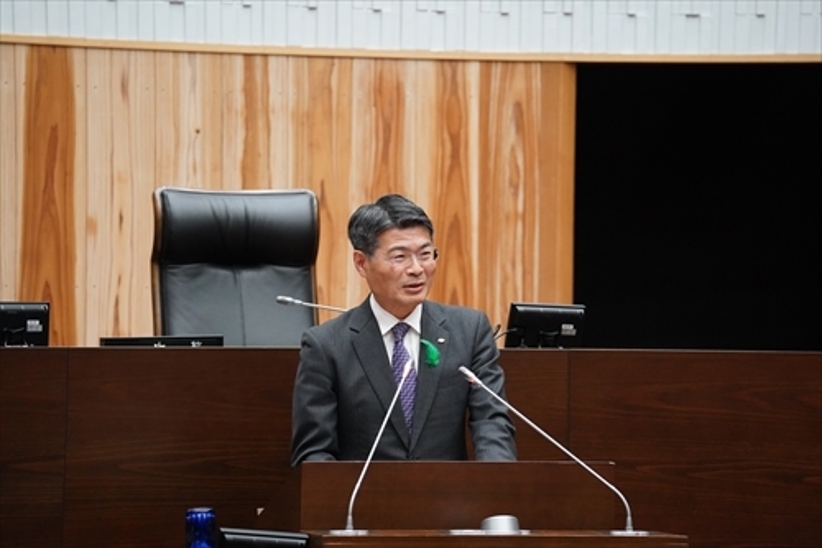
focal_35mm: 215
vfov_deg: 6.4
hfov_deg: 9.6
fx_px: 4907
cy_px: 274
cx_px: 411
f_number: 5.6
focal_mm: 215
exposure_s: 1/250
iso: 8000
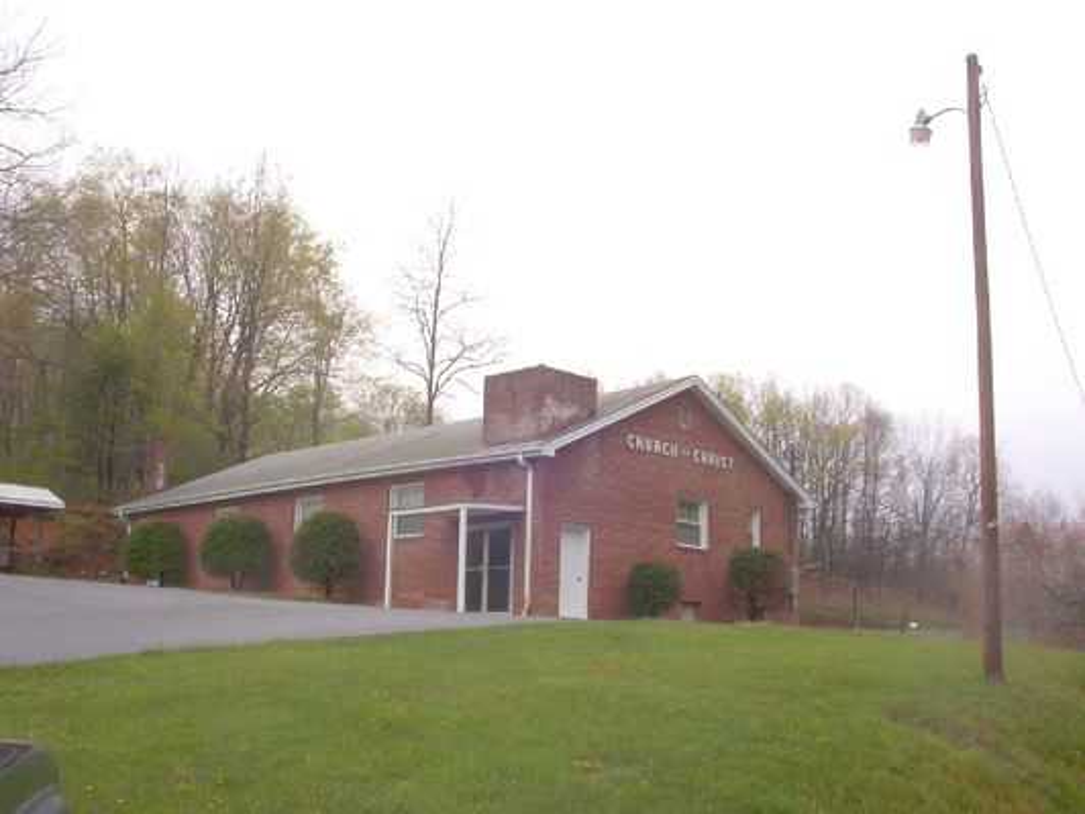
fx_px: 1222
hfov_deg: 47.9
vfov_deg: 36.8
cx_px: 542
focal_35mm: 39
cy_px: 407
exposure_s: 1/279
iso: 100
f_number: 8
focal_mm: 6
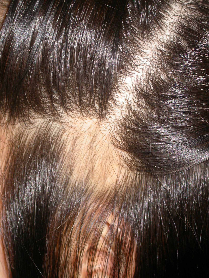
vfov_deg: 12.8
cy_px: 139
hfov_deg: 9.6
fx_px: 1240
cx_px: 104
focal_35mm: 154
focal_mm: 32
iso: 100
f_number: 5.1
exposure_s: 1/60.3
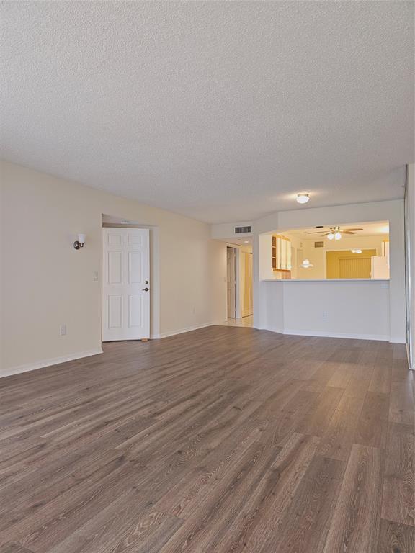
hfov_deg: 58.9
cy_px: 276
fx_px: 368
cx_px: 208
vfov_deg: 73.9
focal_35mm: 23
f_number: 1.7
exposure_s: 1/60
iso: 125
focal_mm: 6.3
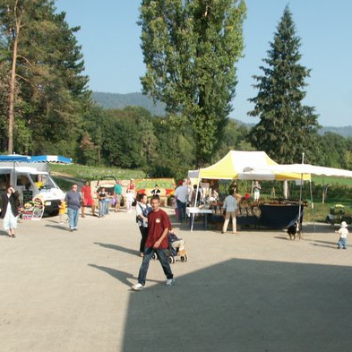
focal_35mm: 42
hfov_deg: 39.5
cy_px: 202
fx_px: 483
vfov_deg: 39.9
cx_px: 239
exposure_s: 1/250
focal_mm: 7.32
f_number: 6.7
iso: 100
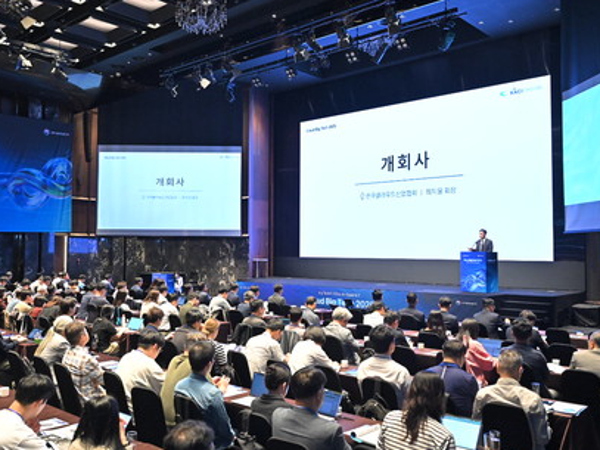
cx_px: 268
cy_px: 220
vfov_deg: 41.8
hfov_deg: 53.9
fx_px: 589
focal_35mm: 34
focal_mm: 24
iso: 2500
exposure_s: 1/100
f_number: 4
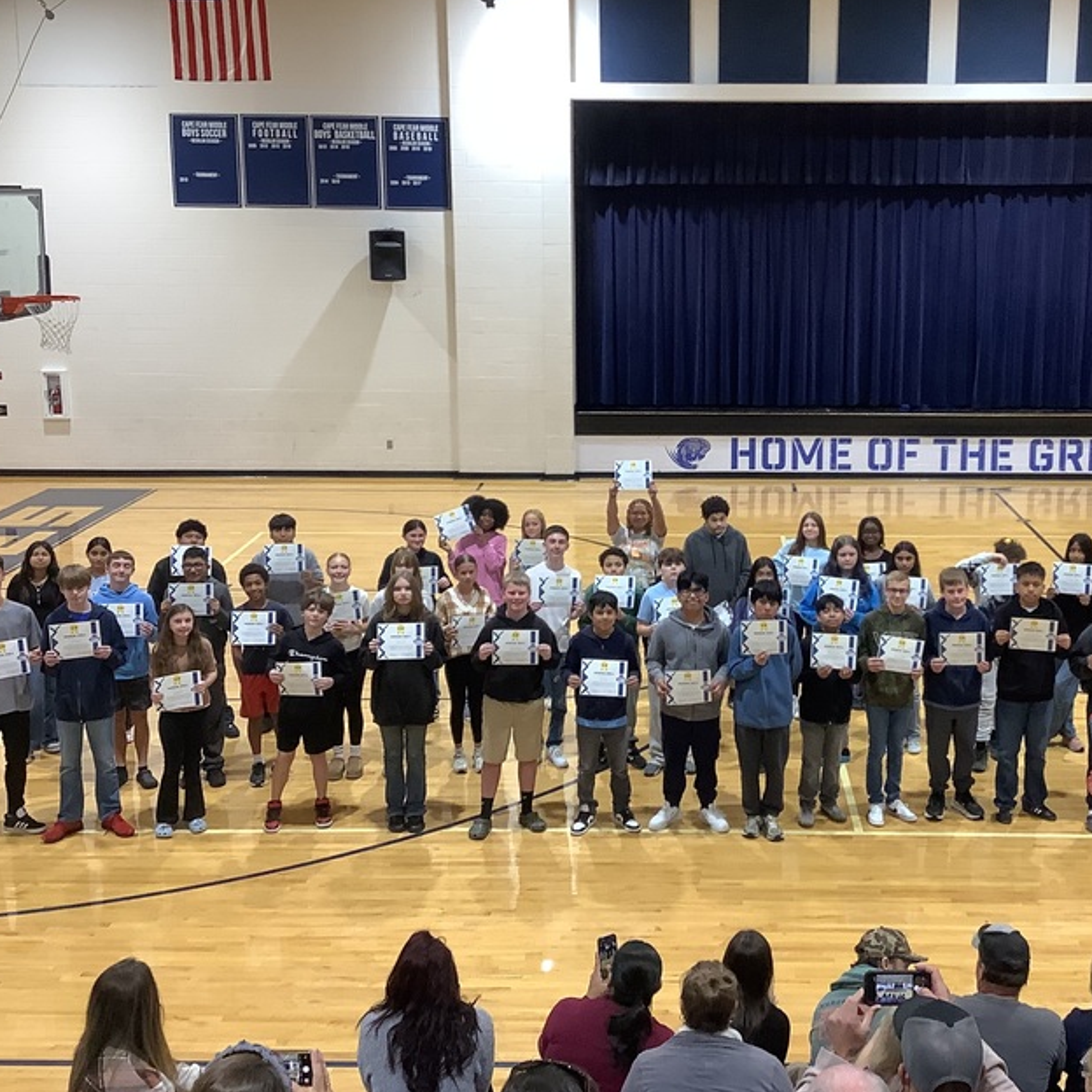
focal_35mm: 45
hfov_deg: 37.3
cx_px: 704
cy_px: 516
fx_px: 1606
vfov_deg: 37.5
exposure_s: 1/60
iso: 100
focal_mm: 3.3
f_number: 2.4
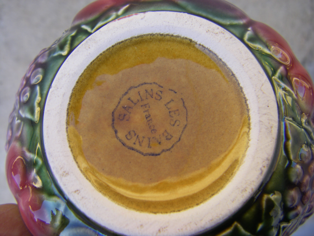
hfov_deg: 49.0
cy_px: 118
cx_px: 157
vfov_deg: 37.7
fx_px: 345
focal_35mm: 38
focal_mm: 6.3
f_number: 3.5
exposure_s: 1/60
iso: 64
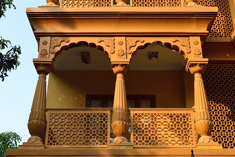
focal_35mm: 52
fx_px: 343
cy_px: 78
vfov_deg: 25.8
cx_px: 118
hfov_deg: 37.9
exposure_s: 1/250
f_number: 10
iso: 400
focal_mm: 35
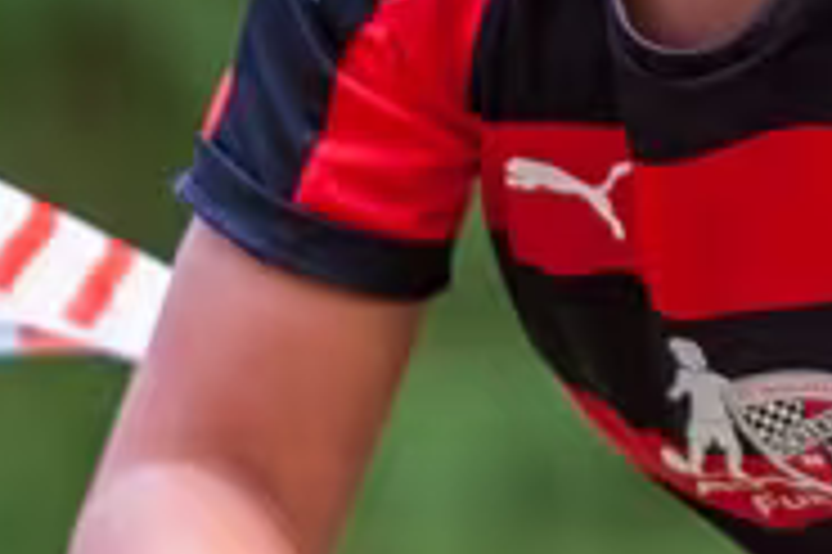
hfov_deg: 1.3
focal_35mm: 1559
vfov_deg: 0.9
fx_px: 35997
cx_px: -526
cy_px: 991
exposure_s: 1/400
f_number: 2.8
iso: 500
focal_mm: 200
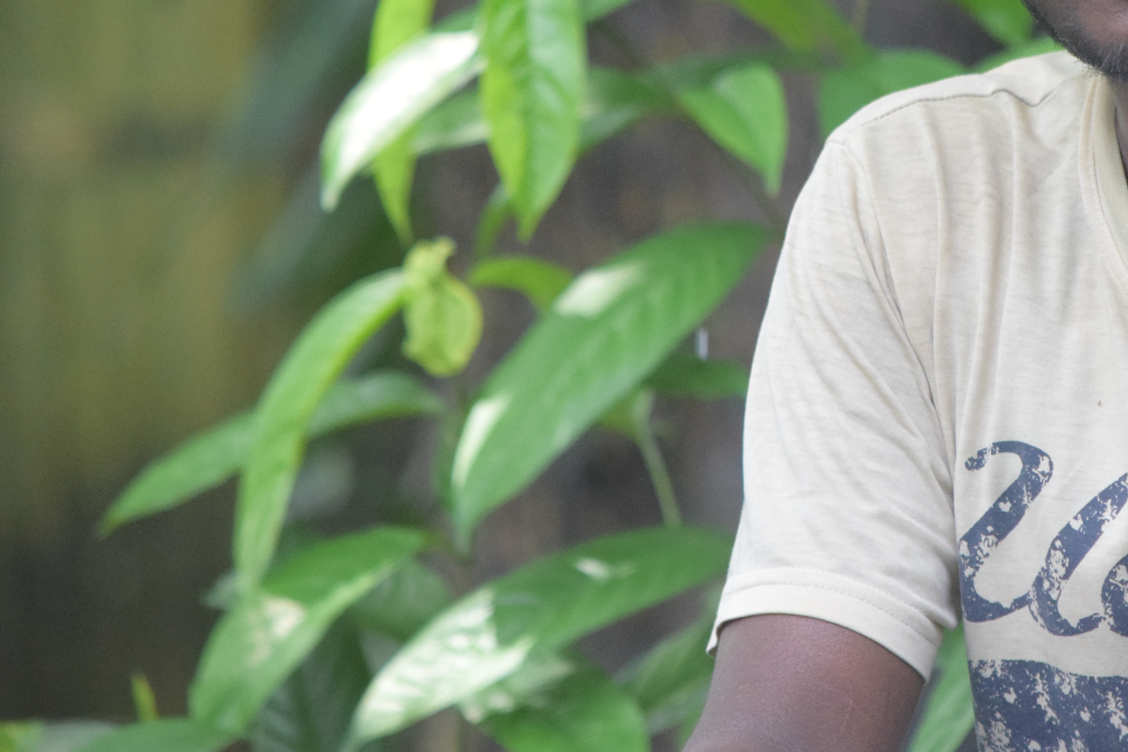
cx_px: 889
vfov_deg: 2.3
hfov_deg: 3.5
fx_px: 18548
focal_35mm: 592
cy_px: 115
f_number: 5.3
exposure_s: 1/500
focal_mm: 220
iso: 2800
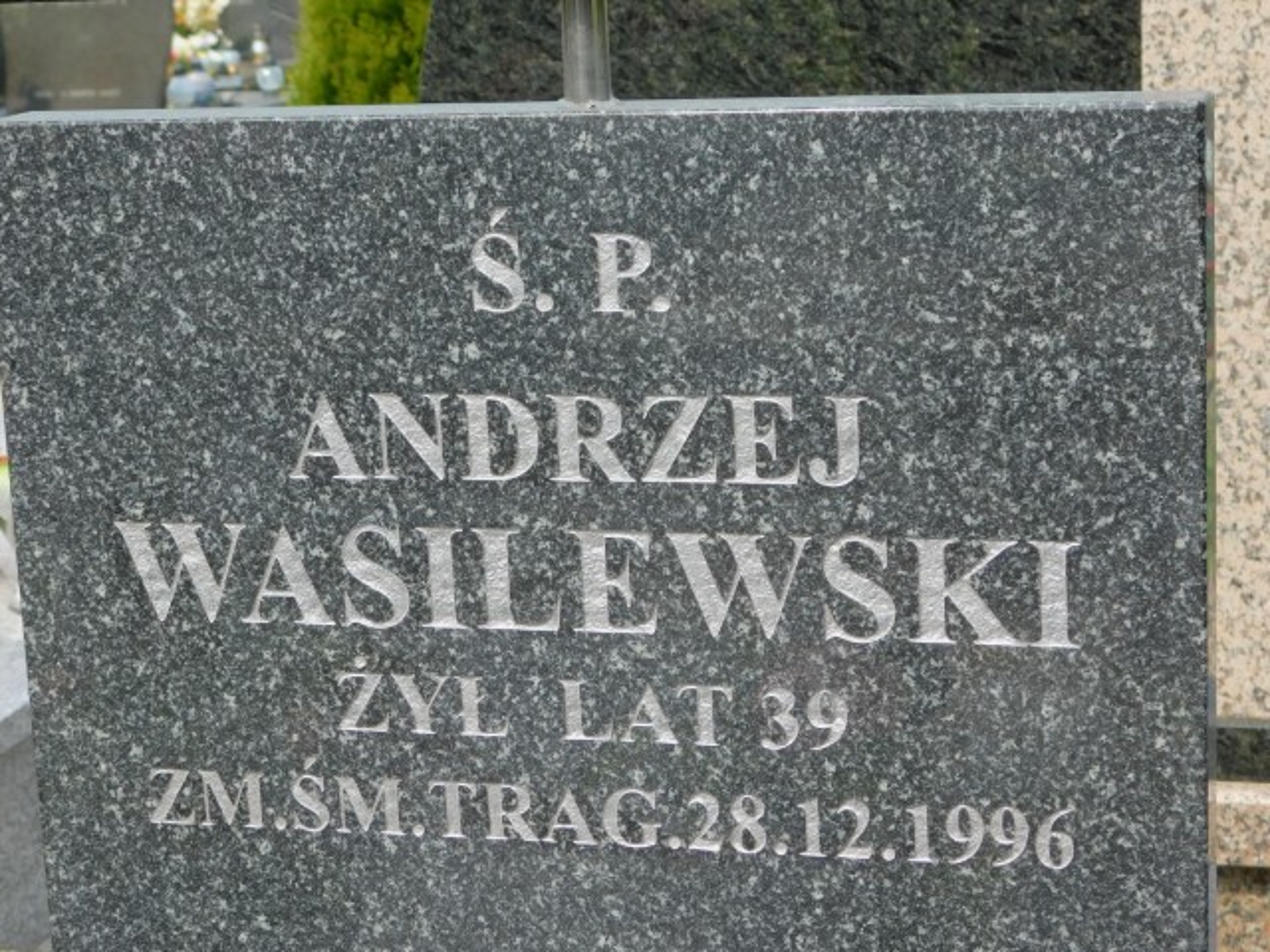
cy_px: 476
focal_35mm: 80
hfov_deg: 24.4
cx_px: 635
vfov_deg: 18.4
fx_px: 2935
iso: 125
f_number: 4.4
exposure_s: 1/500
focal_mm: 14.2
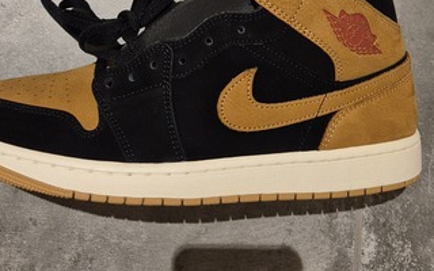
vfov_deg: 23.2
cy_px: -33
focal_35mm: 52
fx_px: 615
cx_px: 187
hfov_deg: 38.8
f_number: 1.8
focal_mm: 5.4
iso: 640
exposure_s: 1/100
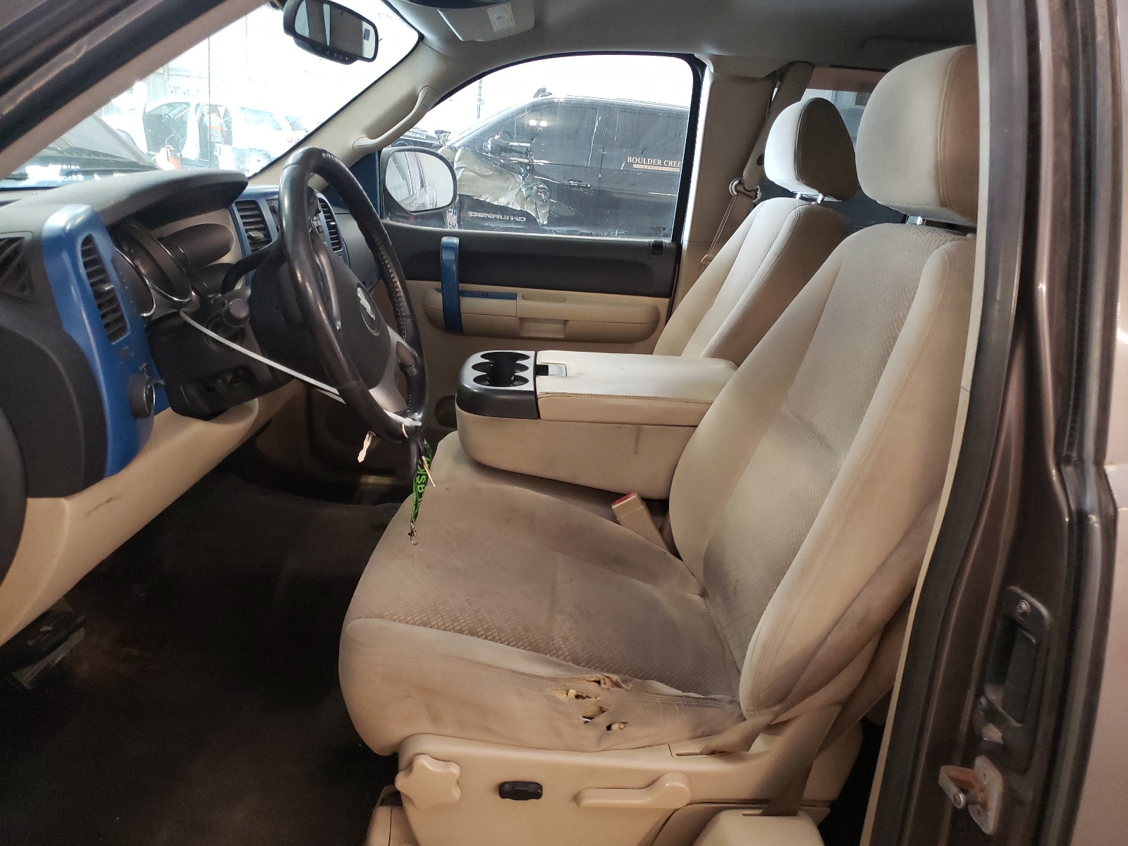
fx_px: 847
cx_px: 564
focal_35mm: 26
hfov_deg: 67.3
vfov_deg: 53.1
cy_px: 423
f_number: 1.5
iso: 349
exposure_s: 1/30
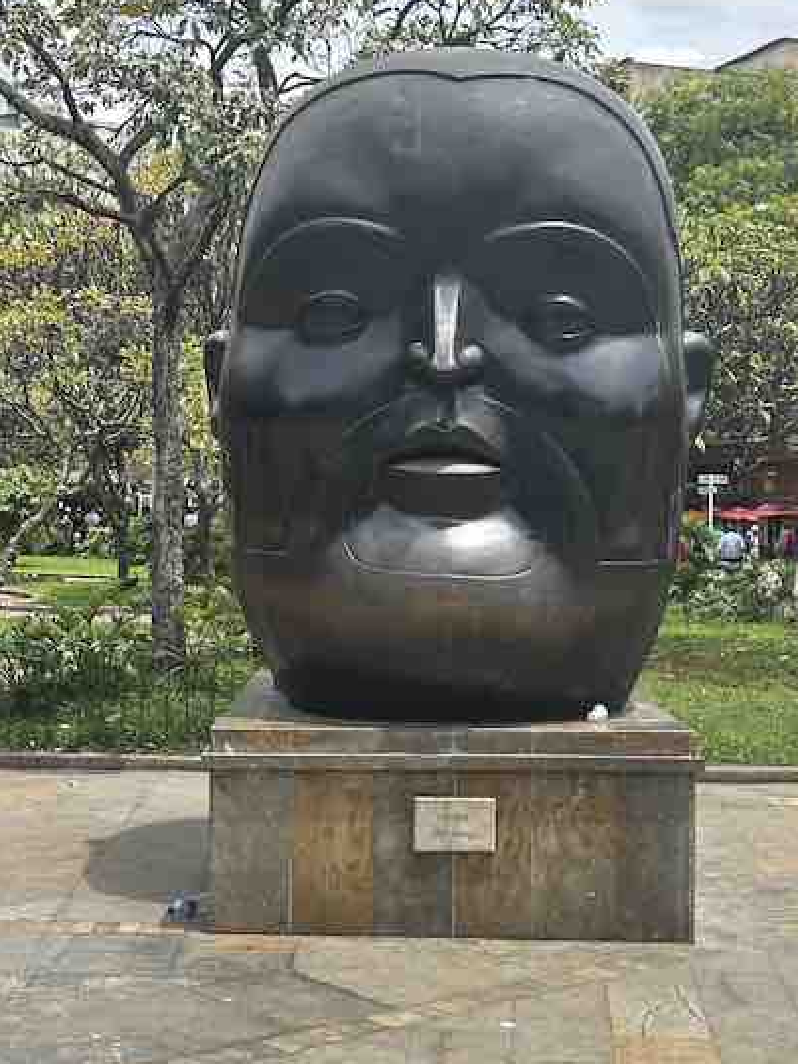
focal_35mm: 57
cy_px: 543
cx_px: 437
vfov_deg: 33.8
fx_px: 1753
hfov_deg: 25.6
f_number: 1.78
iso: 64
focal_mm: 6.86
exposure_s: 1/962
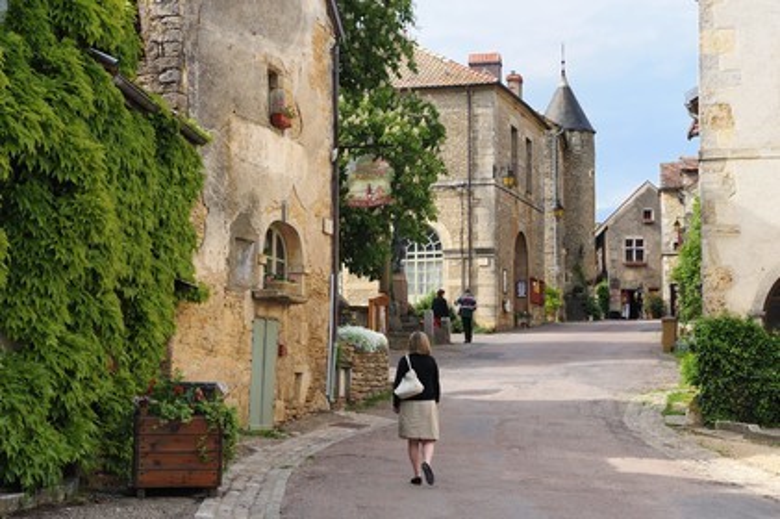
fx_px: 1515
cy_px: 260
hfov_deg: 28.9
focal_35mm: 70
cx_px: 390
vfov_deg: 19.4
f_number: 11
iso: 200
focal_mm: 70
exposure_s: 1/160
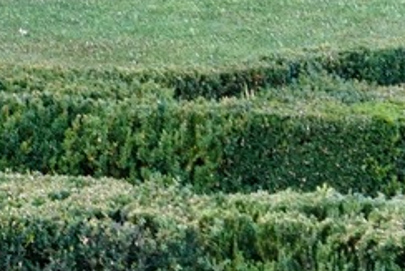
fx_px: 5673
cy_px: 38
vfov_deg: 2.7
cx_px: -682
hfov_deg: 4.0
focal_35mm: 504
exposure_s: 1/80
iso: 320
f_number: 3.2
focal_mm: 64
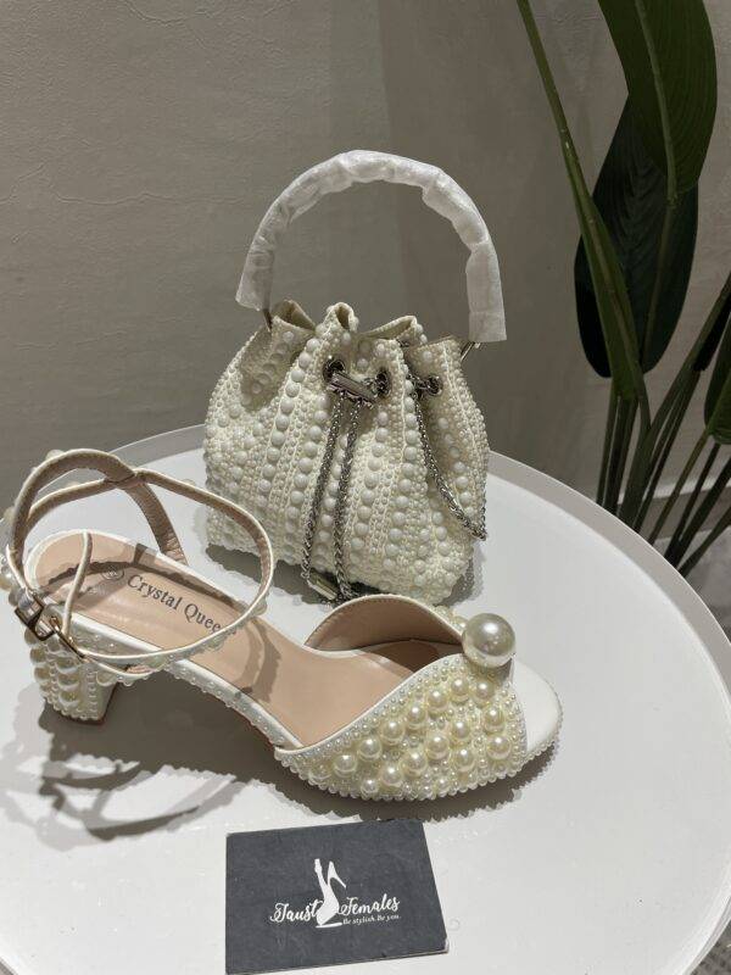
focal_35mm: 26
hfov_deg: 53.1
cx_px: 366
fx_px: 732
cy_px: 488
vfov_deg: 67.3
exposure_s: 1/107
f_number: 1.6
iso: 50
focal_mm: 4.2
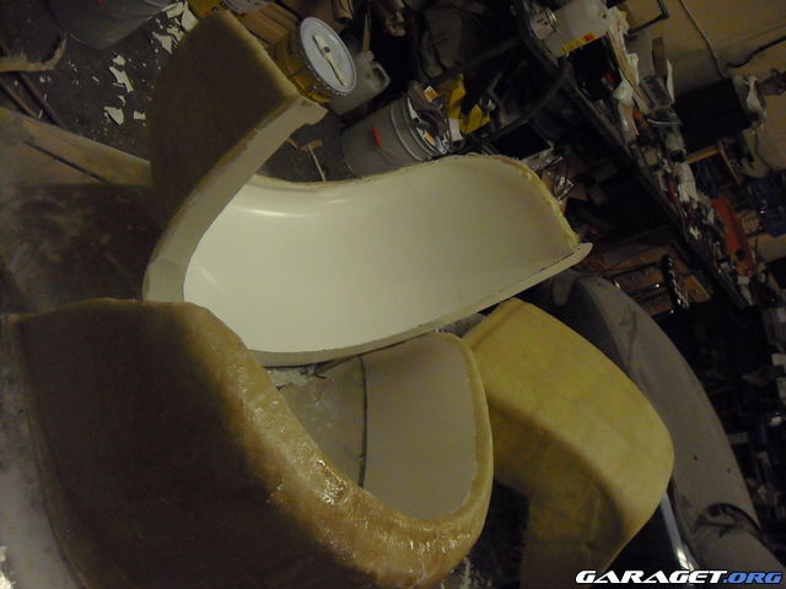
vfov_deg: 38.7
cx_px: 393
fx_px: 840
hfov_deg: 50.1
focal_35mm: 37
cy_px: 294
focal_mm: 6.2
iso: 640
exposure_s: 1/125
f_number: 2.7
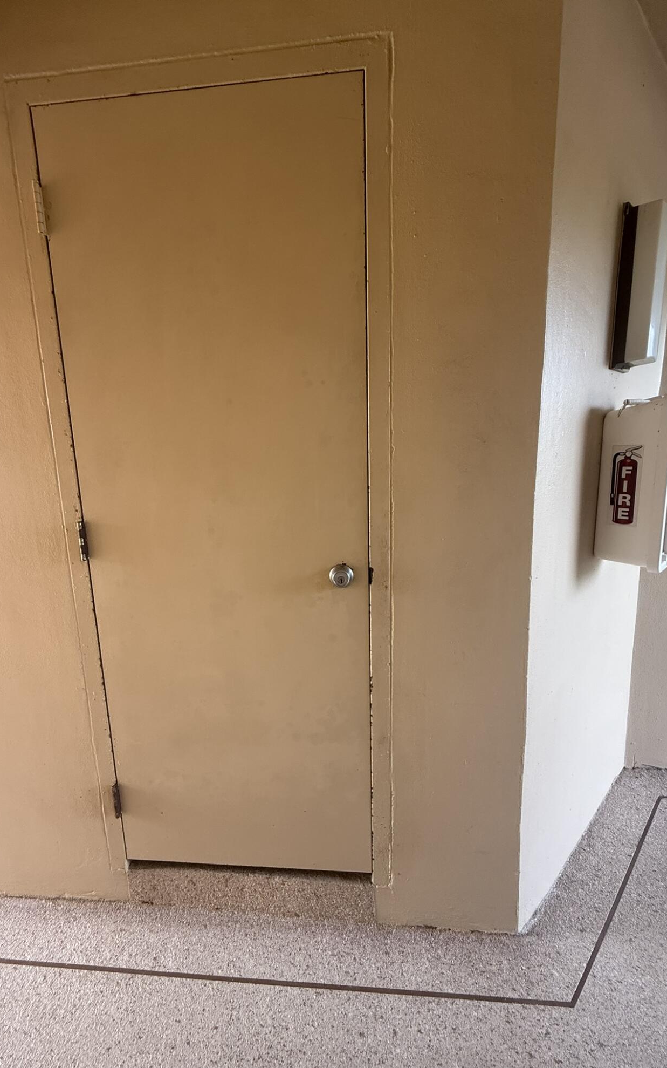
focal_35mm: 15
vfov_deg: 101.5
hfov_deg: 74.8
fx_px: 436
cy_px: 536
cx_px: 320
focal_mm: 2.22
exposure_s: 1/99
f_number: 2.2
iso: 160
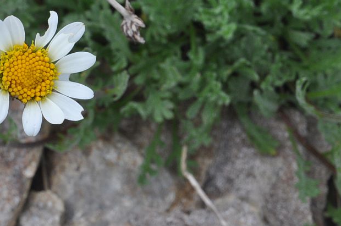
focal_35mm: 236
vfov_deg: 5.8
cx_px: 23
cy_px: 79
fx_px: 2232
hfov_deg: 8.7
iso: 400
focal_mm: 75
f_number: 16
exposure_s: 1/125
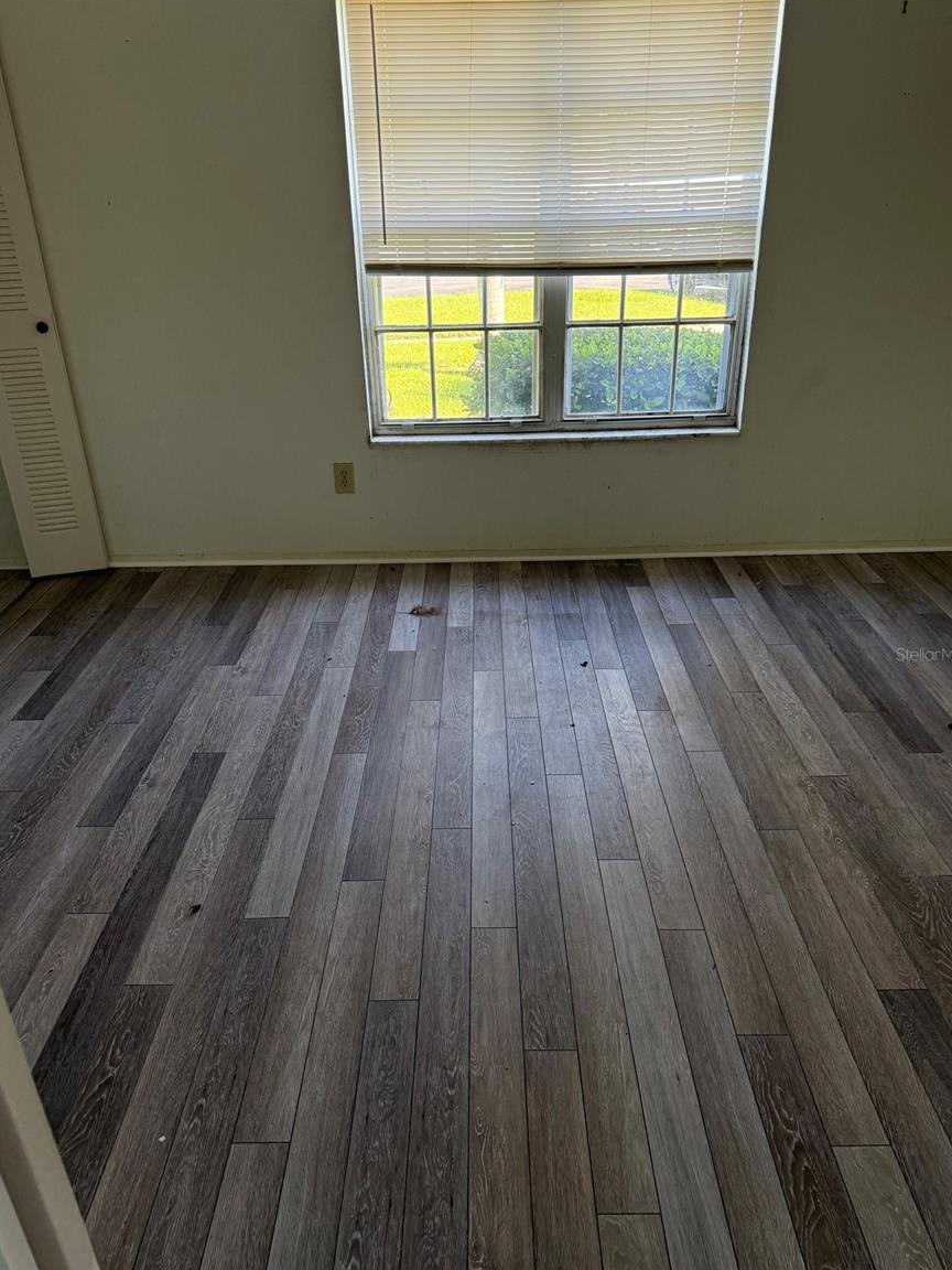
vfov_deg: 69.4
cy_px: 654
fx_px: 917
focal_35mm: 25
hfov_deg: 54.9
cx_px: 478
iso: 200
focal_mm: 6.76
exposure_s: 1/103
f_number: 1.78
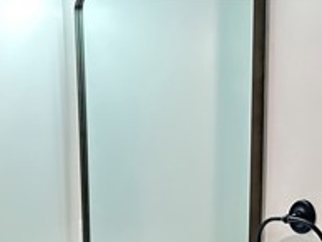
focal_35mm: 79
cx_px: -10
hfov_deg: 23.5
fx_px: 736
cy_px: 391
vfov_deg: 16.6
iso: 160
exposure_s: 1/60
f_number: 1.78
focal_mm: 6.86
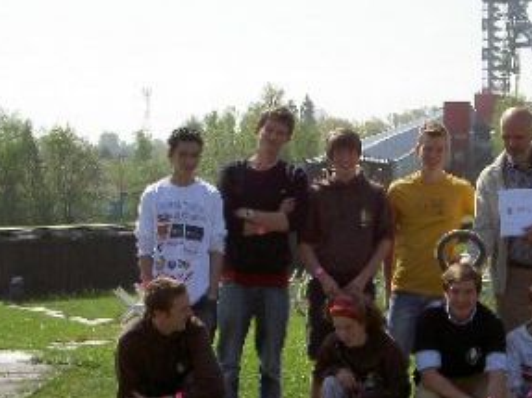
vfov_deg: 16.9
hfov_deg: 22.3
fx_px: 1337
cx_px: 395
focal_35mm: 87
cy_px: 259
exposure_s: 1/500
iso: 100
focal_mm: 8
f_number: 4.7
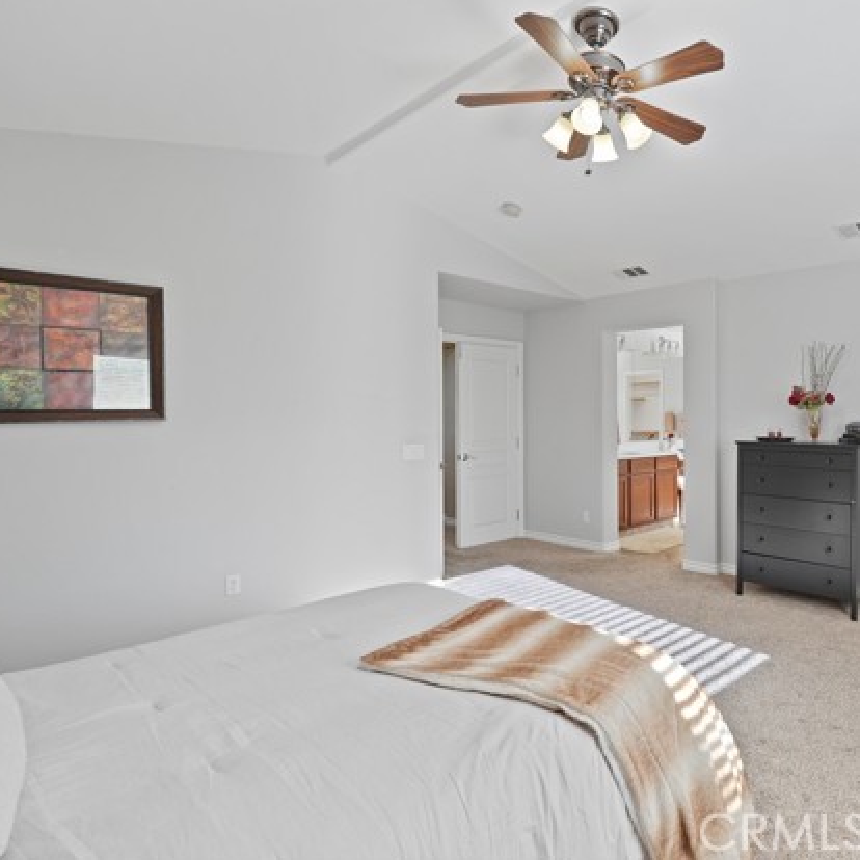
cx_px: 640
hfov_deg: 67.8
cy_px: 419
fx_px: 590
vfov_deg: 72.1
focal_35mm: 21
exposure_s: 1/15
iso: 320
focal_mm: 16
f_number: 4.5
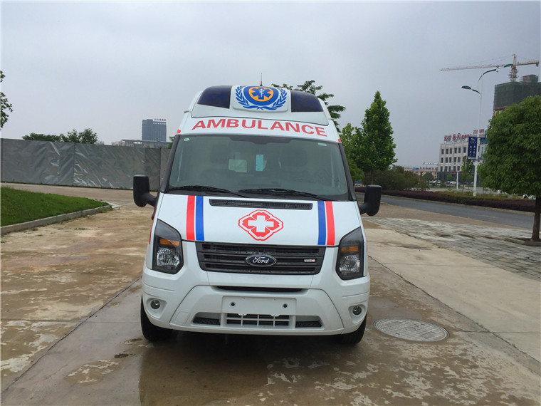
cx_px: 270
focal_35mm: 29
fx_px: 453
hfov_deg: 61.7
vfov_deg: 48.2
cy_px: 203
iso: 32
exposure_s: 1/1364
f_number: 2.2
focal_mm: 4.15
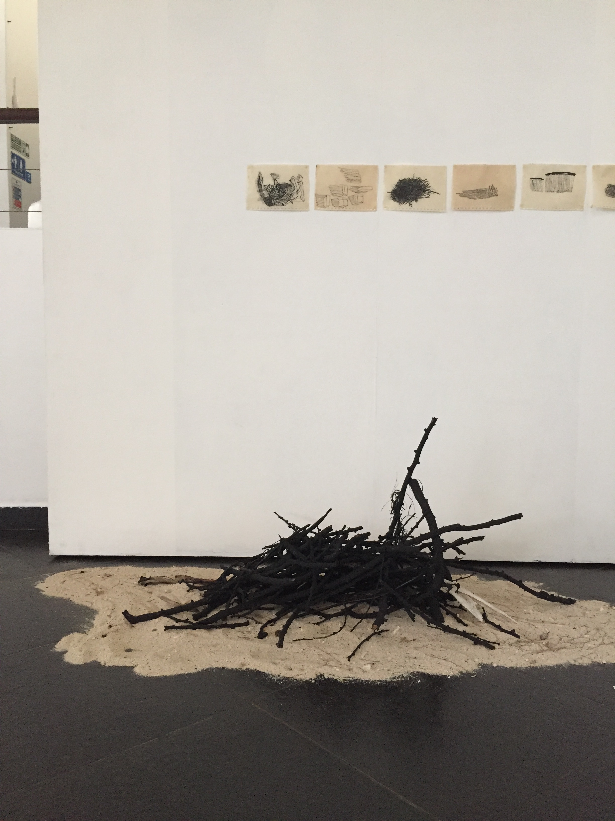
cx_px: 308
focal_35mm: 29
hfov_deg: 48.2
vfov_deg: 61.7
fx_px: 687
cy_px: 410
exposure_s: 1/20
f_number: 2.2
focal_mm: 4.15
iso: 250
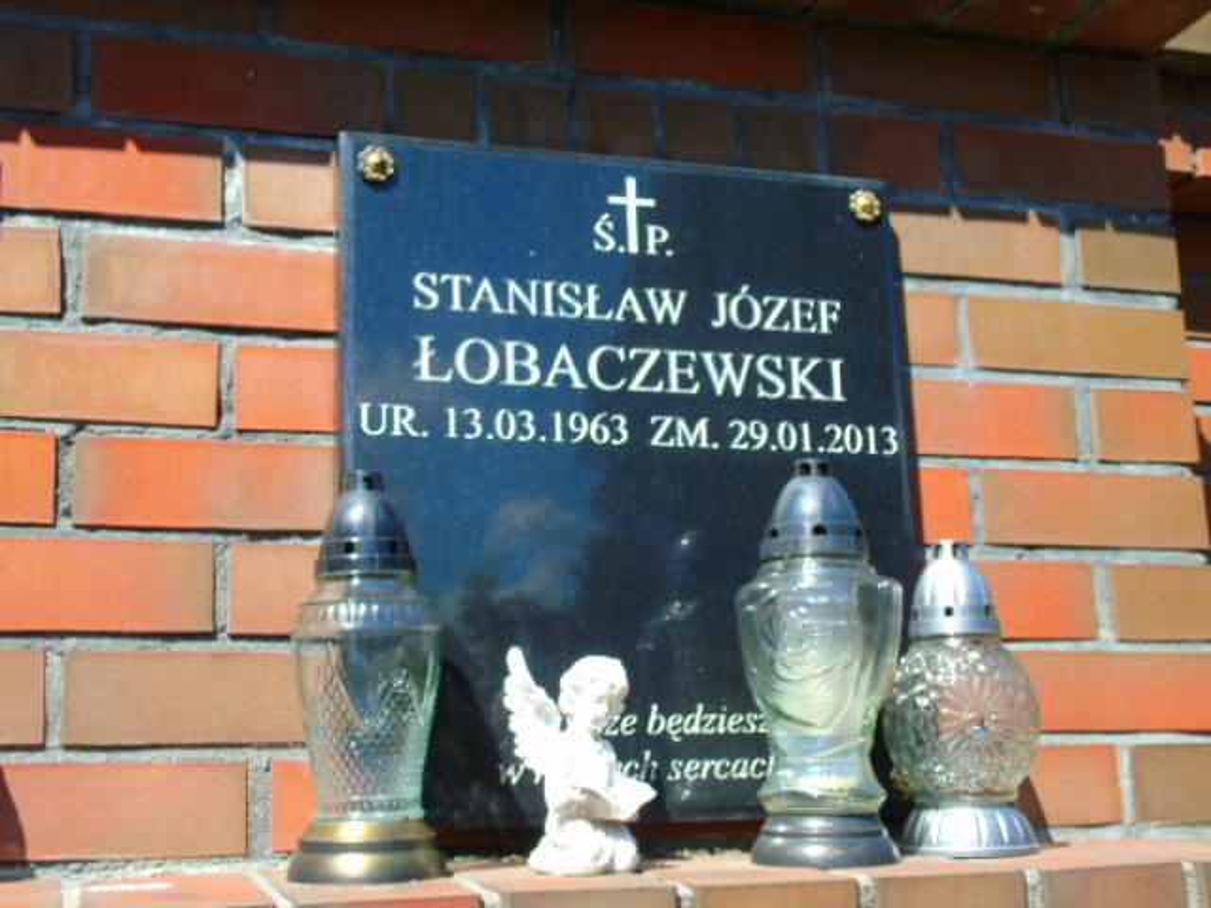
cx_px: 606
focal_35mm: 46
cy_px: 454
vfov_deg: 31.5
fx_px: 1609
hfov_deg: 41.2
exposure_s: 1/250
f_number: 4.1
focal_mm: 8.2
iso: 80
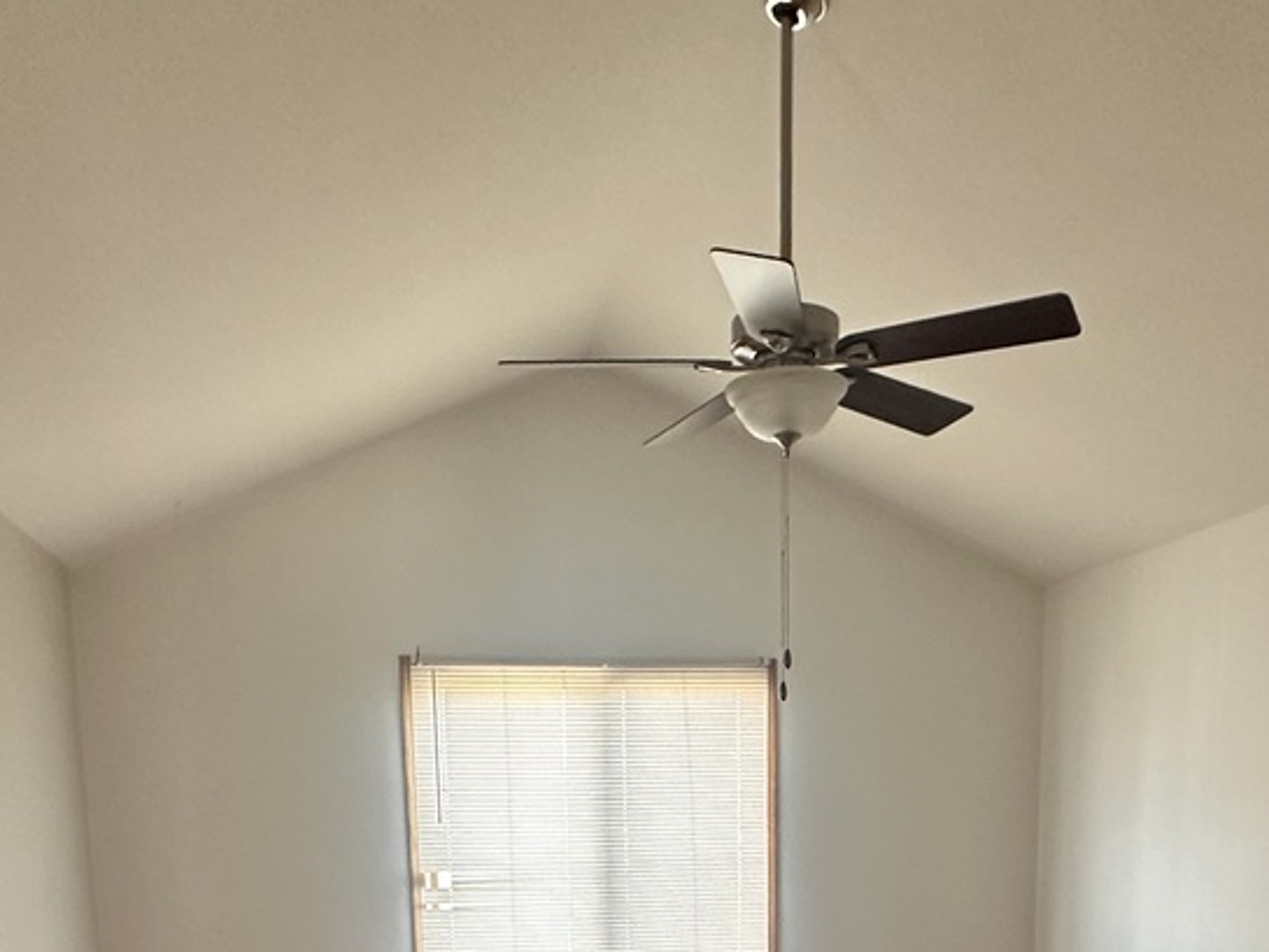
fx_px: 1357
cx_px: 680
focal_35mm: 37
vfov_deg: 33.3
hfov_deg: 50.1
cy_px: 1068
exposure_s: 1/77
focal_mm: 2.22
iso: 320
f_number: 2.2
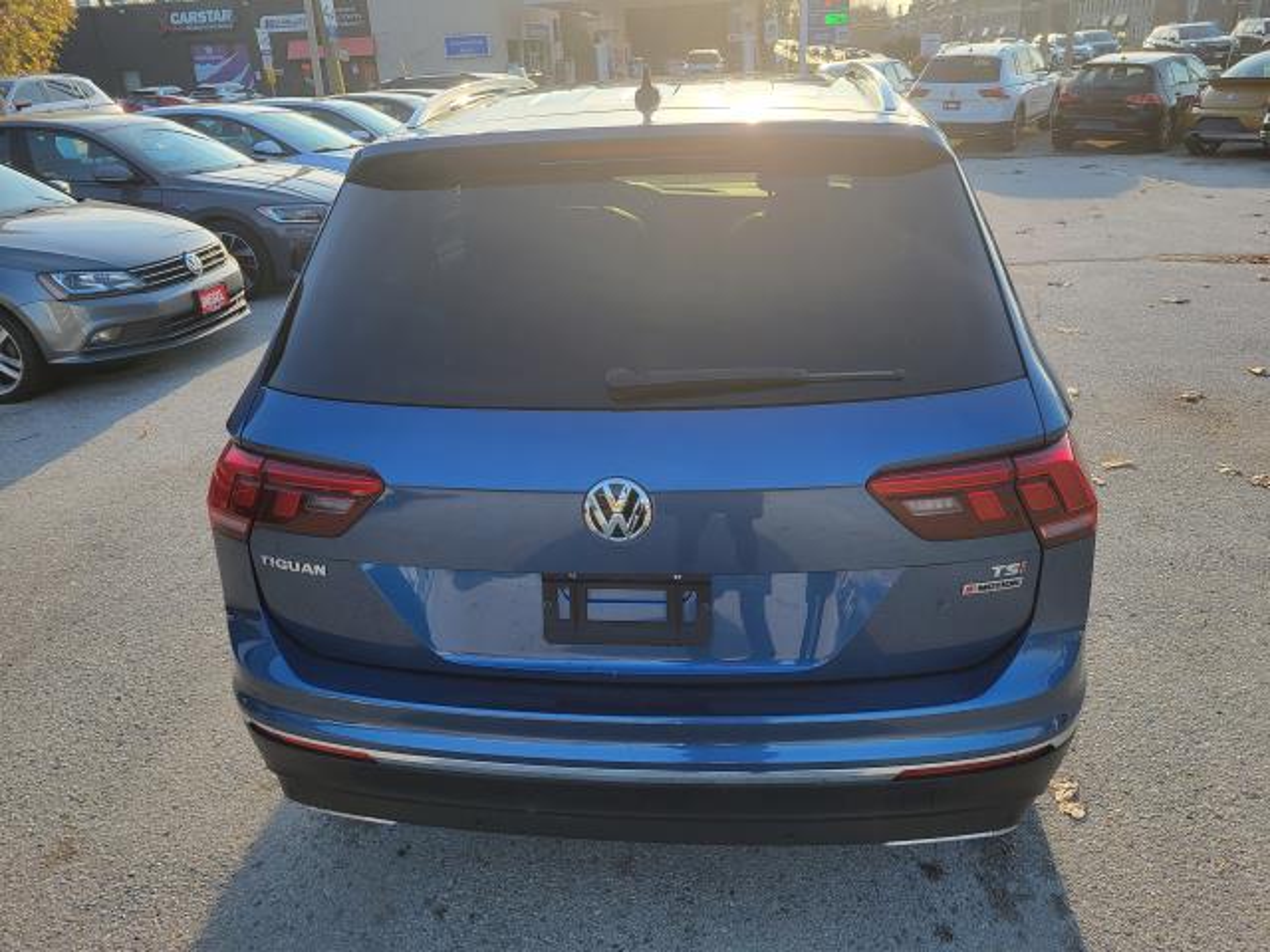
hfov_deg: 67.3
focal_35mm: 26
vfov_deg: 53.1
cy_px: 476
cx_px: 635
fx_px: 954
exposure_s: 1/533
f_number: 1.8
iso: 40
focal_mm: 5.4
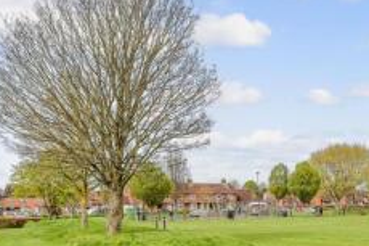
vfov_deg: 21.4
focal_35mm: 62
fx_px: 635
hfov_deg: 30.7
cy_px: 223
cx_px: 345
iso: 200
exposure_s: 1/500
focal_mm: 20
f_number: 8
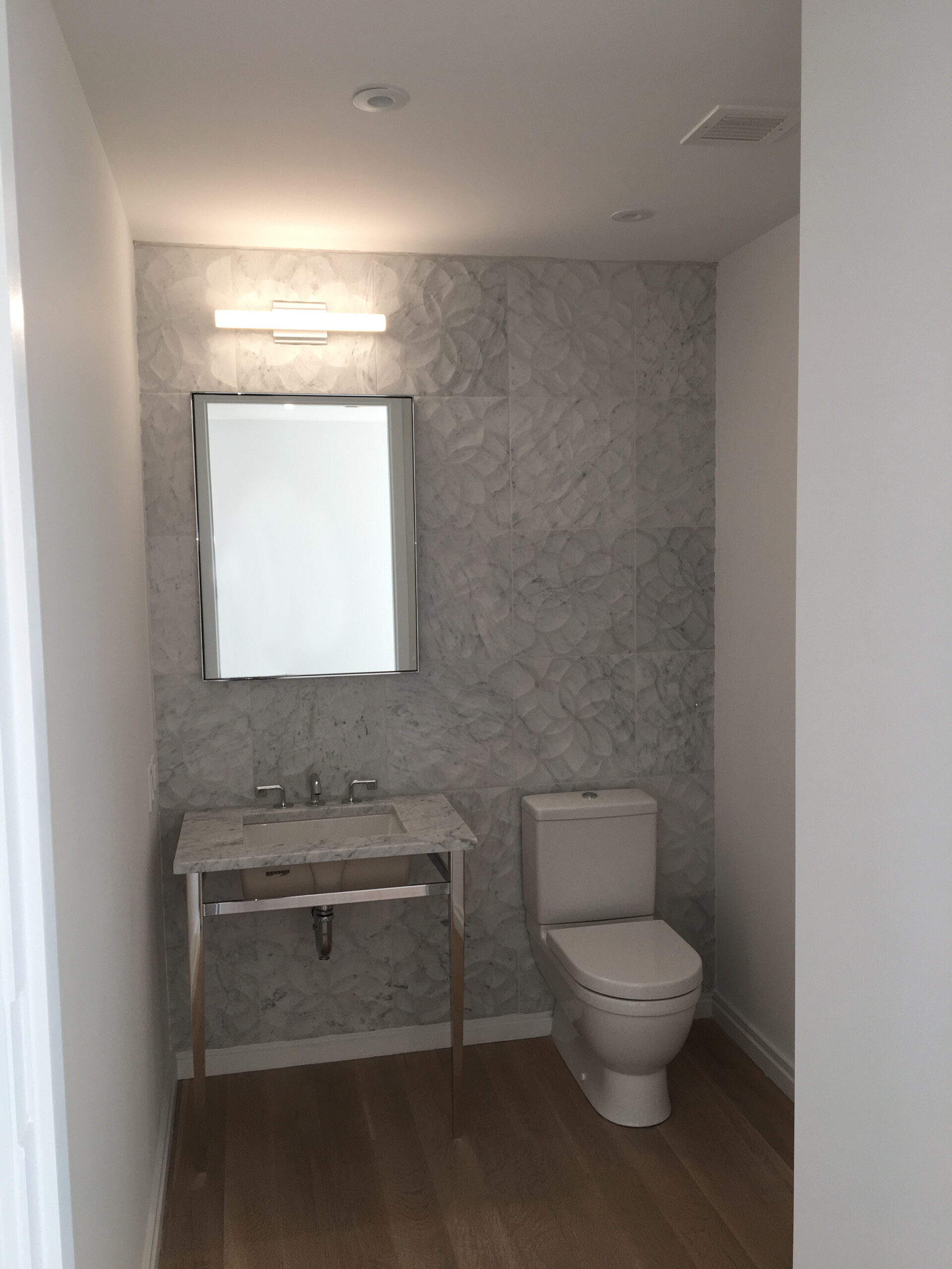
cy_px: 634
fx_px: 1063
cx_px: 476
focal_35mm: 29
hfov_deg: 48.2
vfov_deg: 61.7
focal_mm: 4.15
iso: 32
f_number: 2.2
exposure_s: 1/60
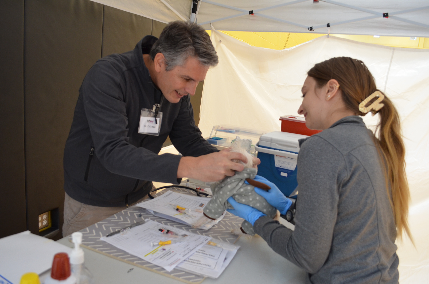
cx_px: 214
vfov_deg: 47.7
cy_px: 142
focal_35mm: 27
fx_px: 321
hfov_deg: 67.5
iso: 900
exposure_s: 1/30
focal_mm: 18
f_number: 5
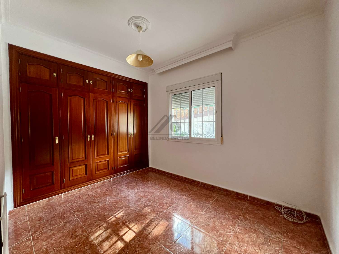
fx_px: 127
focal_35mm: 13
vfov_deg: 89.9
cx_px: 170
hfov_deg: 106.2
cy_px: 127
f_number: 1.8
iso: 200
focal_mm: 1.57
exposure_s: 1/100
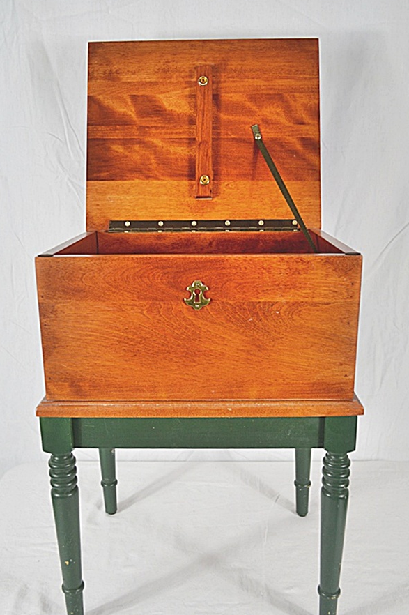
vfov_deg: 55.7
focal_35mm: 34
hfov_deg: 38.8
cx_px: 197
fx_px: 580
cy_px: 338
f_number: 4
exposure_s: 1/60
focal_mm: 20
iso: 400
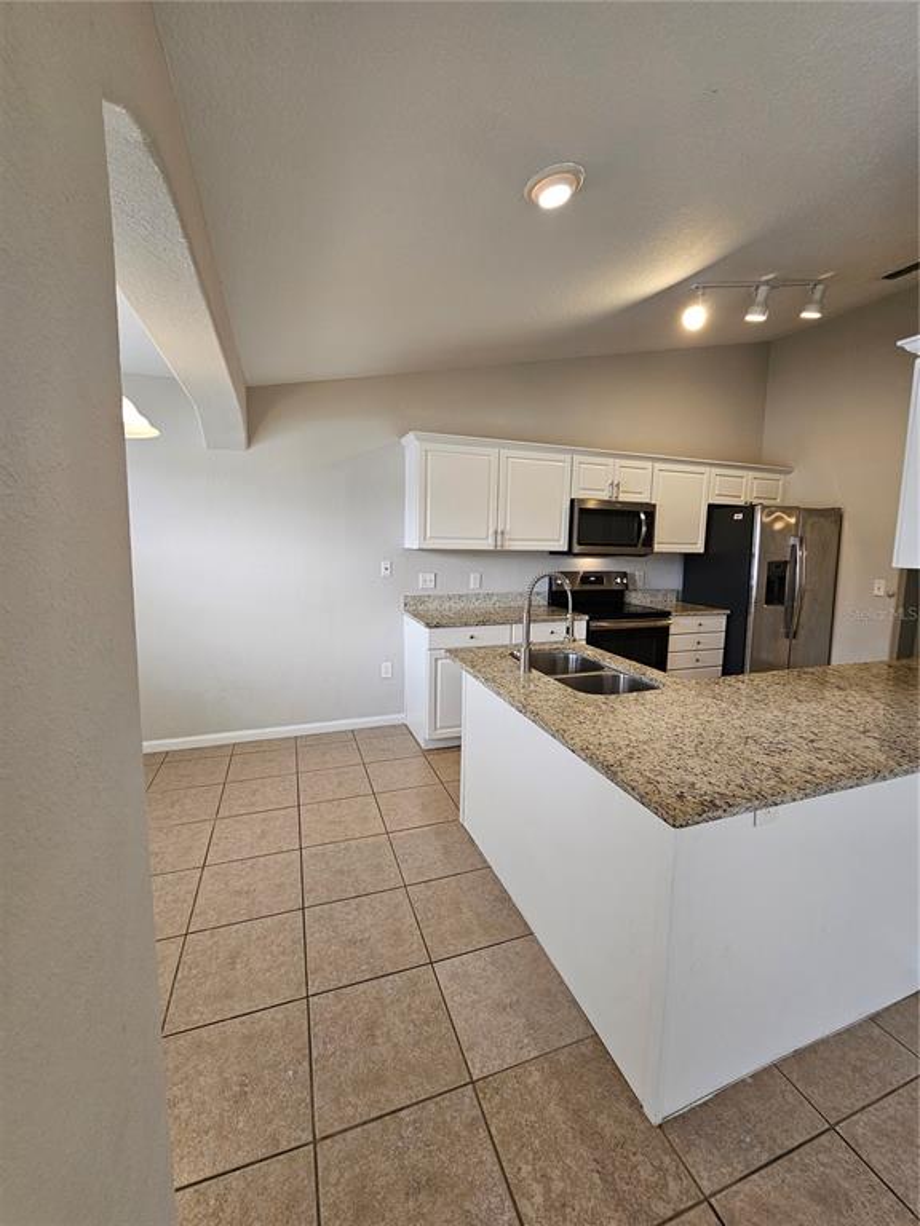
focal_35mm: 13
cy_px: 613
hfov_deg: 89.9
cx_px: 460
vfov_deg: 106.2
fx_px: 461
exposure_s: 1/60
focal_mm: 2.2
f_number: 2.2
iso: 125
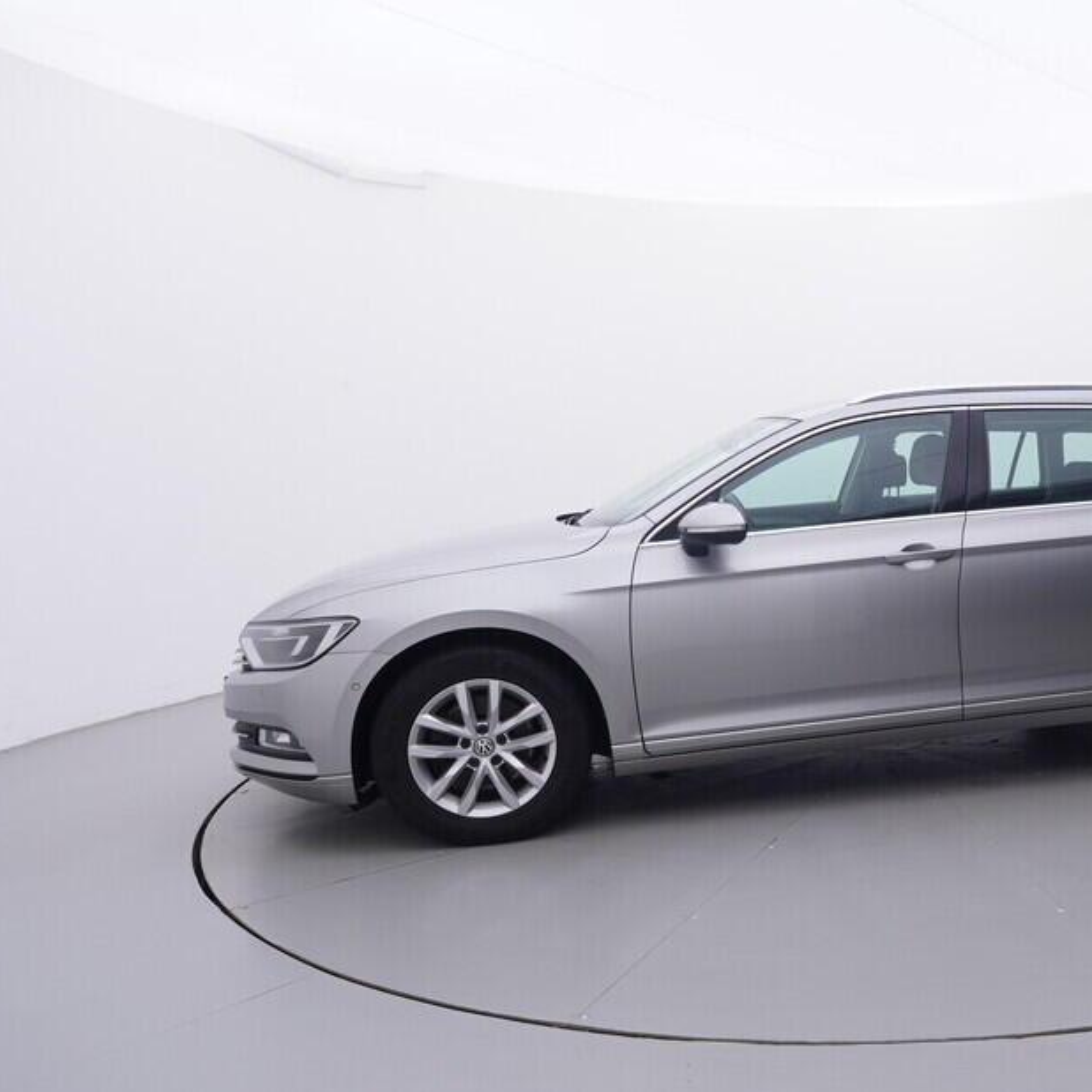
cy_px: 590
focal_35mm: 32
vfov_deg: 51.5
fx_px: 1132
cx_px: 885
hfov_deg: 48.4
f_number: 5
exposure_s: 1/80
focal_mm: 15
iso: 200
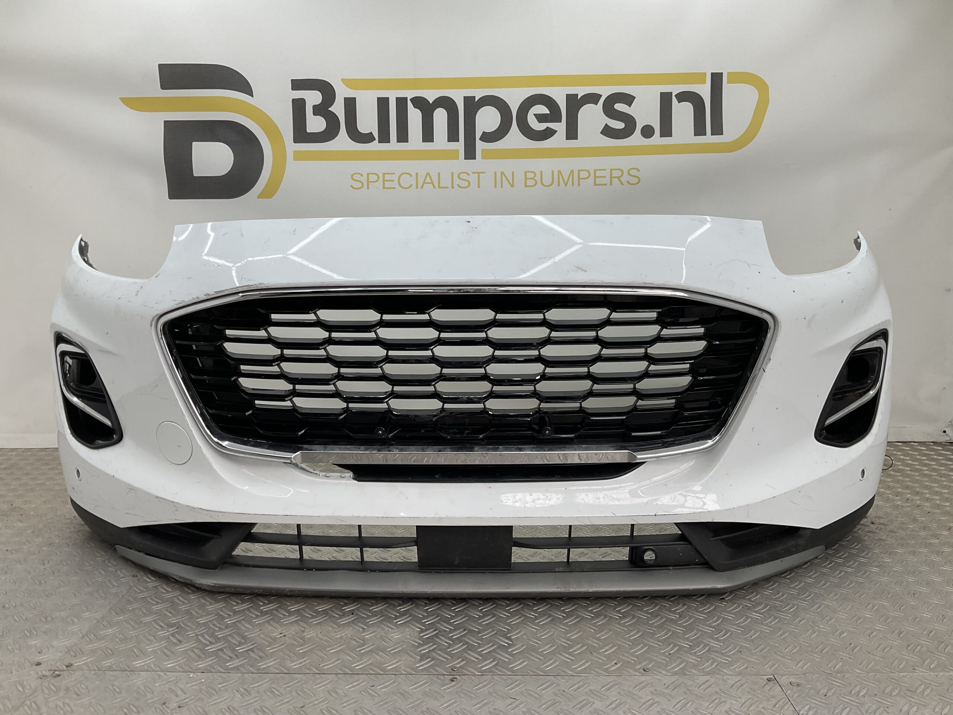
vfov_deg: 48.2
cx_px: 476
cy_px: 358
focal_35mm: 29
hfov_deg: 61.7
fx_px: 798
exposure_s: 1/139
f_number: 1.8
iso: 16
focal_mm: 3
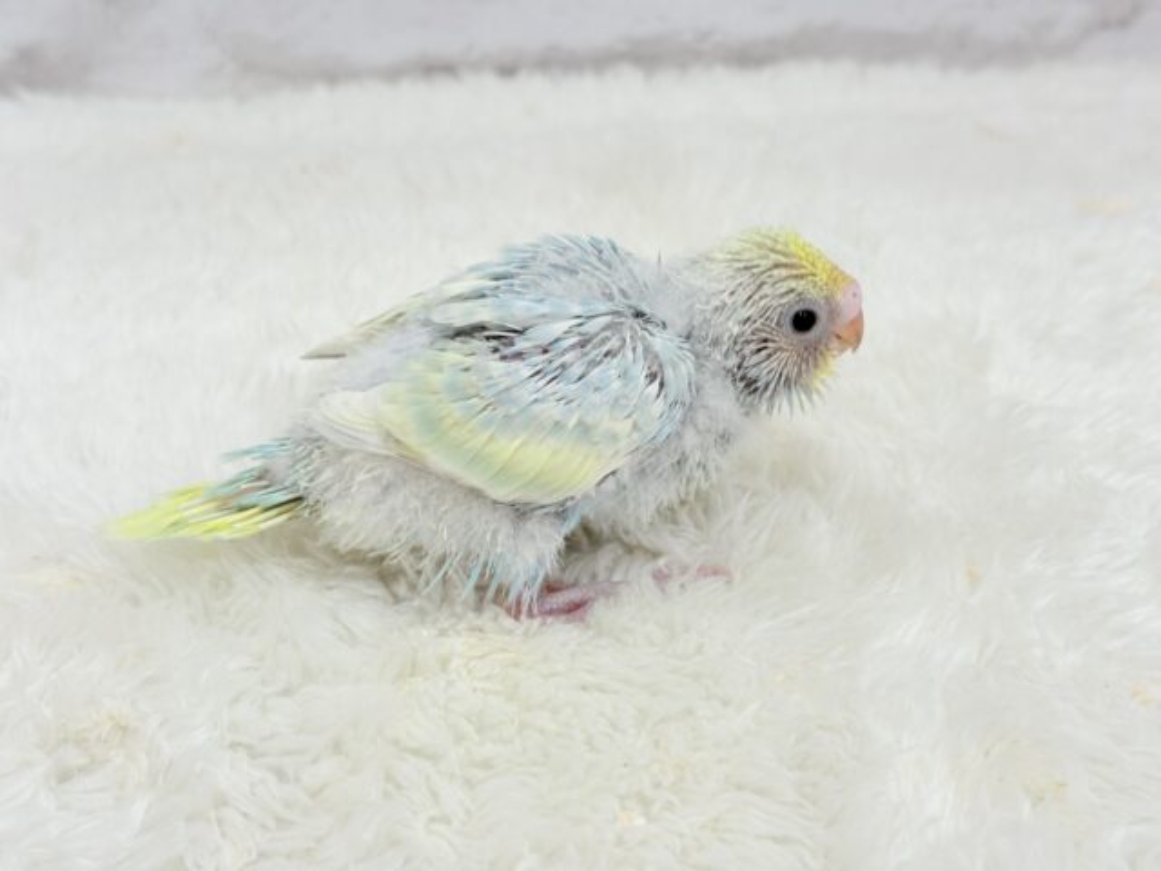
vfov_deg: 28.0
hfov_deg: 36.8
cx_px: 580
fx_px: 1744
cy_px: 436
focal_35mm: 52
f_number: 1.6
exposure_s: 1/50
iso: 32
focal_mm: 5.96
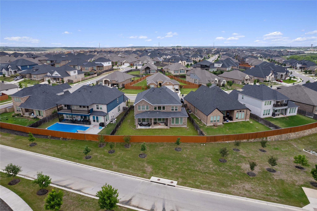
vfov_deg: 57.2
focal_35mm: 22
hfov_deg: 78.6
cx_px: 158
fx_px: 194
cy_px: 106
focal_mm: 8.38
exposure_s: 1/2000
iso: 110
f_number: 2.8
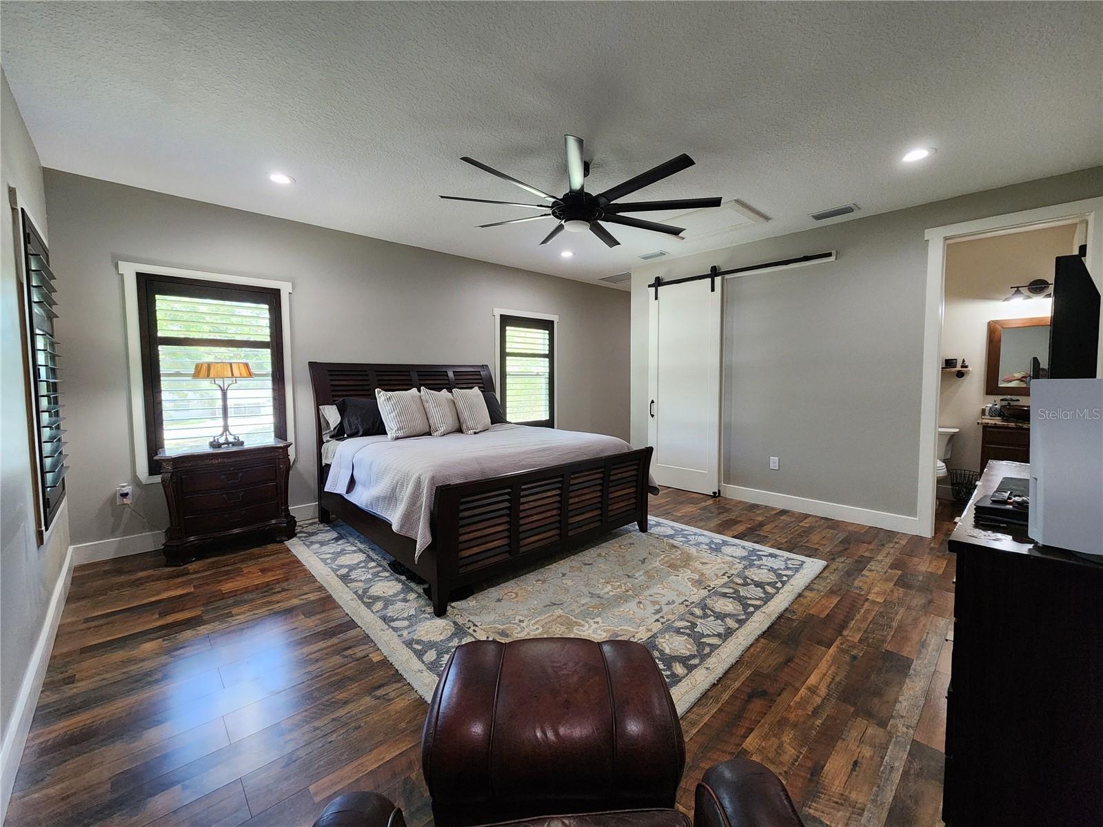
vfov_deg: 89.9
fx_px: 414
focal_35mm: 13
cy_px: 414
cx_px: 552
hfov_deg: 106.2
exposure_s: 1/60
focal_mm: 2.2
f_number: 2.2
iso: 320
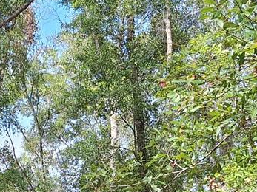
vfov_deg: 12.8
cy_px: 332
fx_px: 787
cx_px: 27
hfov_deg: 18.3
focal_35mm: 106
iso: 40
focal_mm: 5.54
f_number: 1.8
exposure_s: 1/472
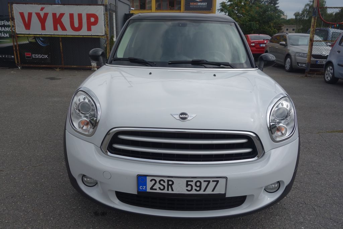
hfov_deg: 65.5
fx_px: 267
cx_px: 172
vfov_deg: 46.4
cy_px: 114
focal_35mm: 28
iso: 125
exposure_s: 1/500
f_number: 5.6
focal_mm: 10.4
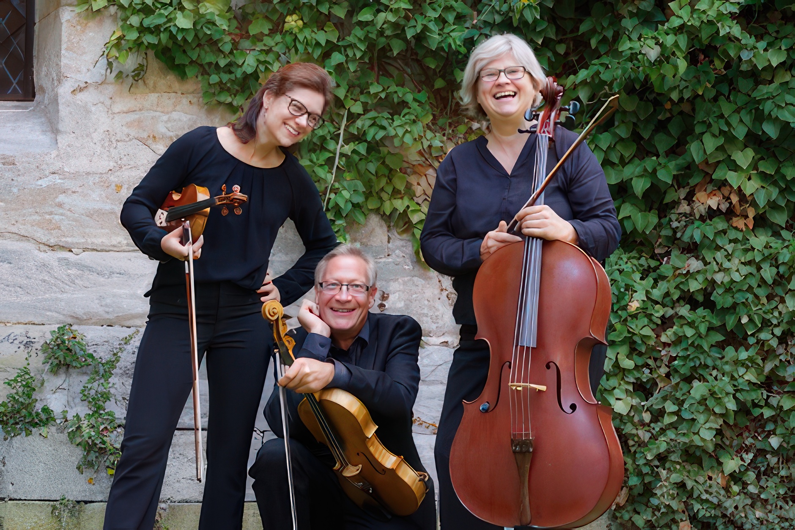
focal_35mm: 75
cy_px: 265
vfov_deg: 18.2
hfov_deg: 27.0
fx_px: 1656
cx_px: 398
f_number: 8
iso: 2000
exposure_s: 1/125
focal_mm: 50
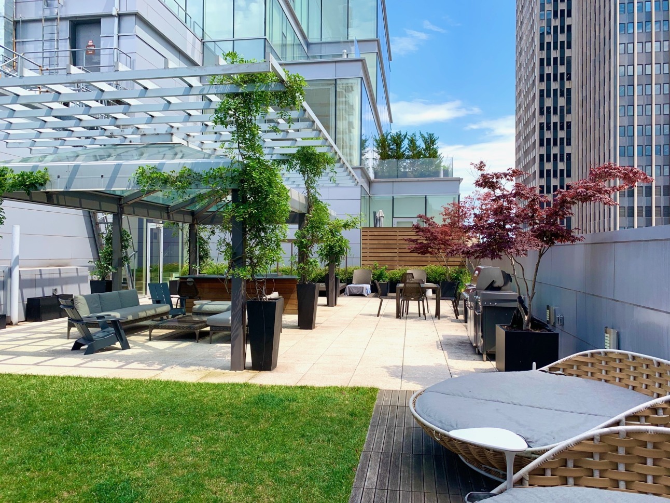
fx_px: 503
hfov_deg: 67.3
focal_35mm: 26
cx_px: 335
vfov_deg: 53.1
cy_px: 252
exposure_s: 1/1299
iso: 25
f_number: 1.8
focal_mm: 4.25
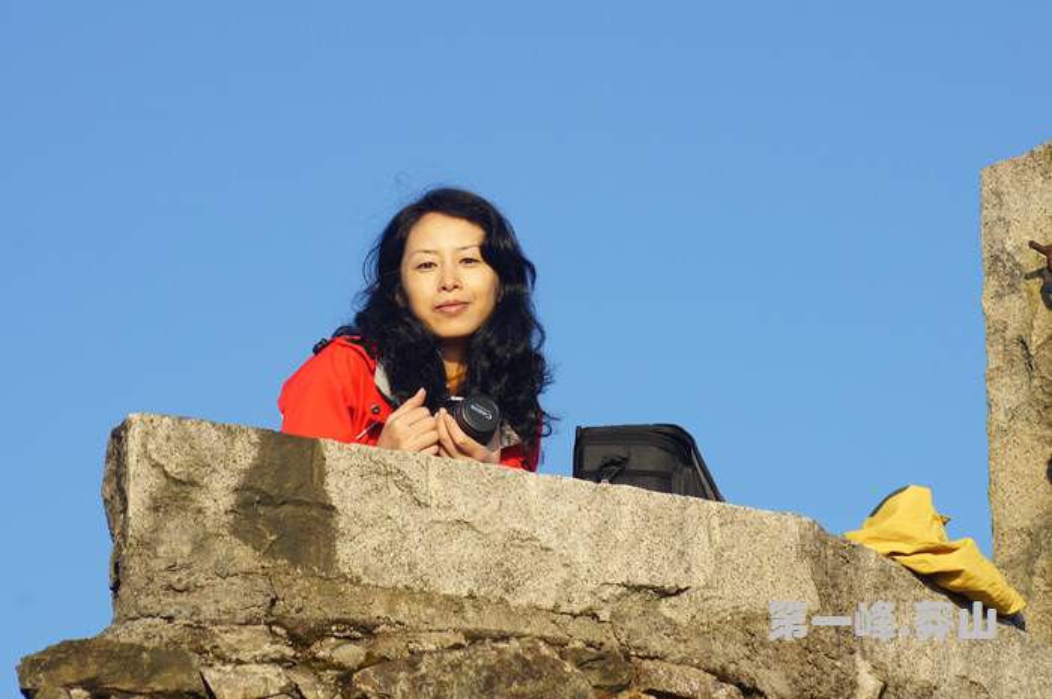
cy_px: 350
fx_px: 5911
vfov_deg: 6.8
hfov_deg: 10.2
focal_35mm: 202
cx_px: 526
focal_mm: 135
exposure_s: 1/320
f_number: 5.6
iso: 200
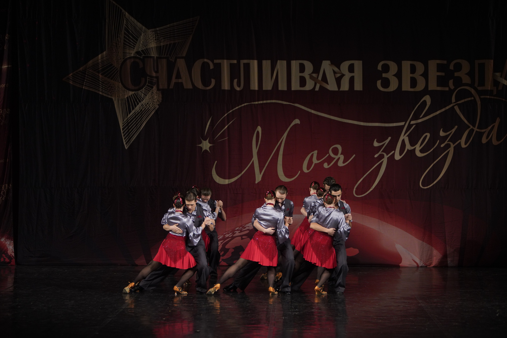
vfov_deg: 12.5
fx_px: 1549
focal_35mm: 110
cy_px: 169
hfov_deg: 18.6
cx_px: 254
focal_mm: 110
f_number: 2.8
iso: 2000
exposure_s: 1/500
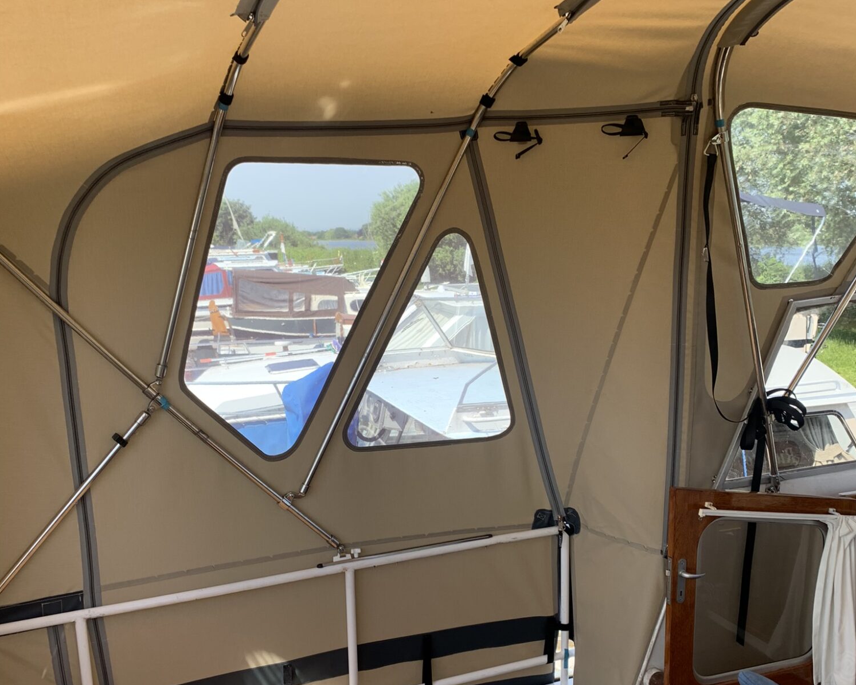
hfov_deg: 52.9
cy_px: 426
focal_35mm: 34
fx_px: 861
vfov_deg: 43.0
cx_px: 429
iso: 25
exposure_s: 1/322
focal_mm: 4.25
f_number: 1.8
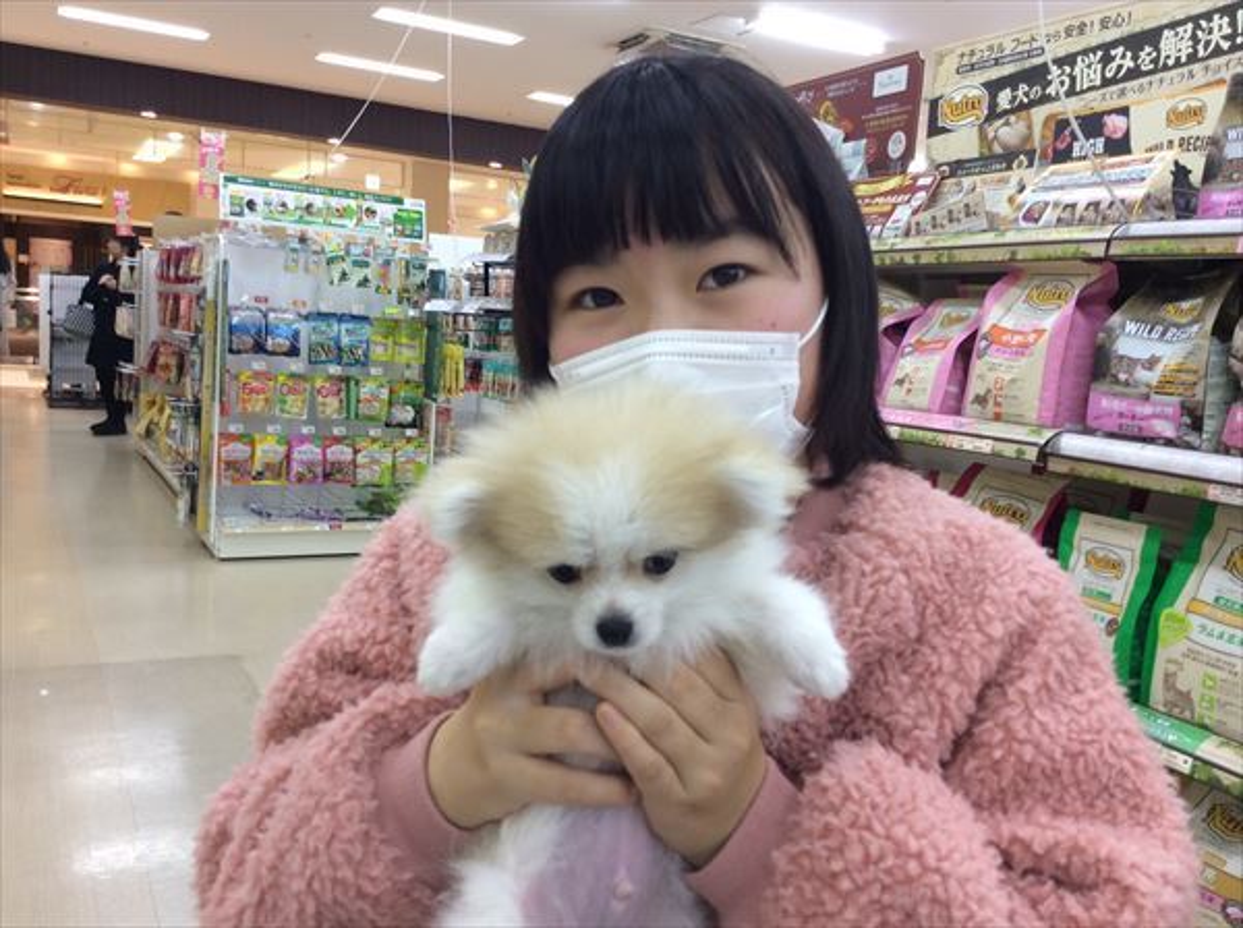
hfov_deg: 56.9
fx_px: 1147
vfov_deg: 44.0
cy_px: 464
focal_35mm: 32
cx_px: 622
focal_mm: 3.3
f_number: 2.4
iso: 32
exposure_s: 1/24
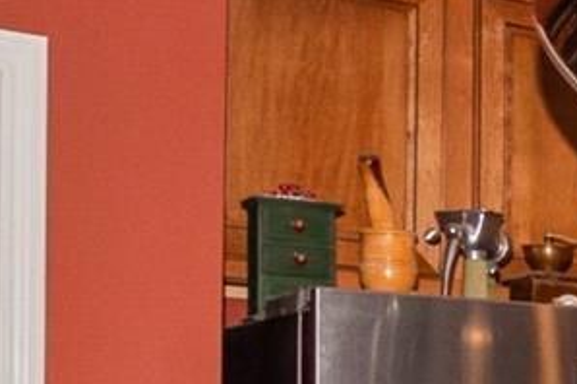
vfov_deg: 11.7
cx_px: 1317
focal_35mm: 113
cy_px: 528
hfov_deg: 13.8
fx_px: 1816
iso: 200
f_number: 8
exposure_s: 1/60
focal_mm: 11
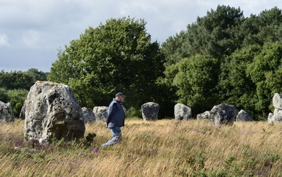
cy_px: 95
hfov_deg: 19.3
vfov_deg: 12.1
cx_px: 142
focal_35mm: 108
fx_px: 830
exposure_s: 1/200
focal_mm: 105
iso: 200
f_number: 10
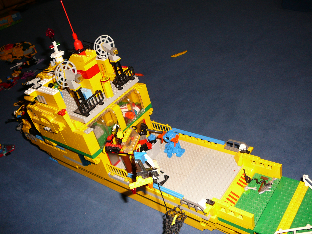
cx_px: 156
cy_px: 117
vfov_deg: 40.7
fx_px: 315
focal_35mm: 35
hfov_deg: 52.6
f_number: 2.8
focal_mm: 5.2
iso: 80
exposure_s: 1/30
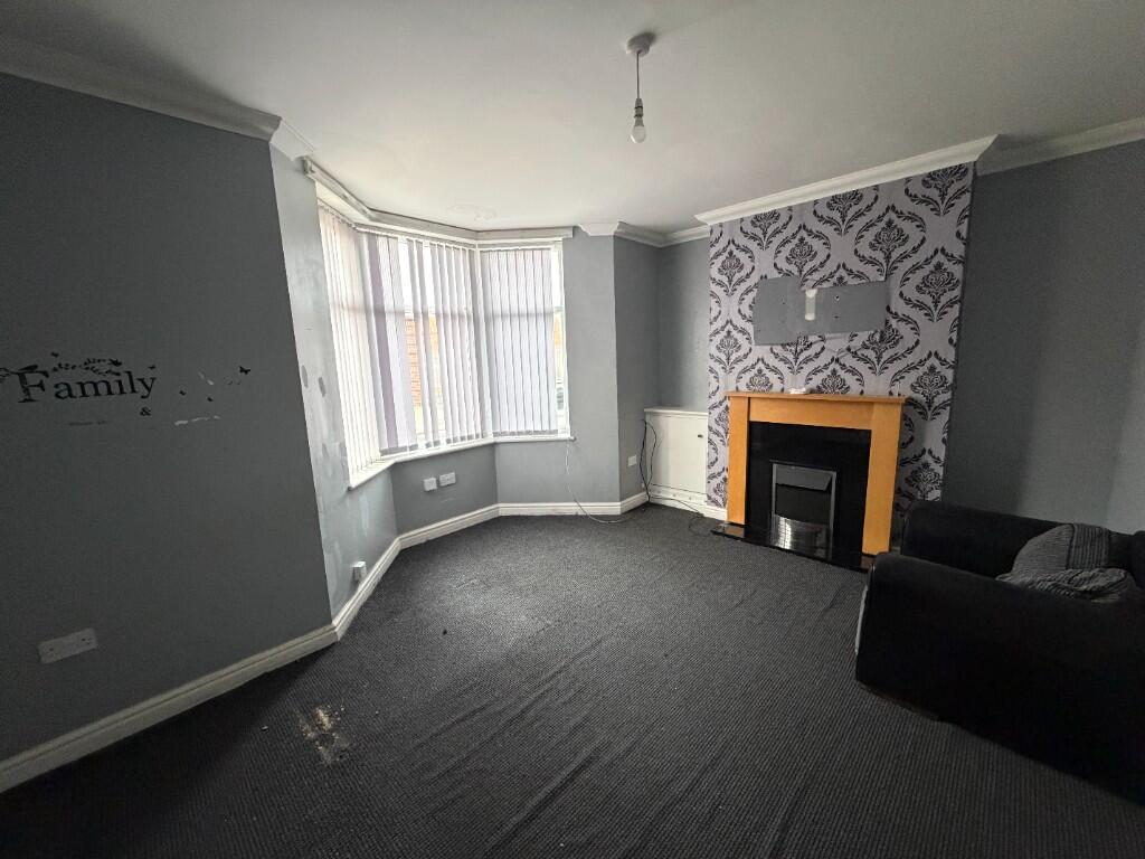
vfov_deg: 85.7
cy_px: 430
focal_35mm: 14
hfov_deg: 102.1
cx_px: 572
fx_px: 463
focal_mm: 2.22
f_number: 2.2
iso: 800
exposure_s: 1/60
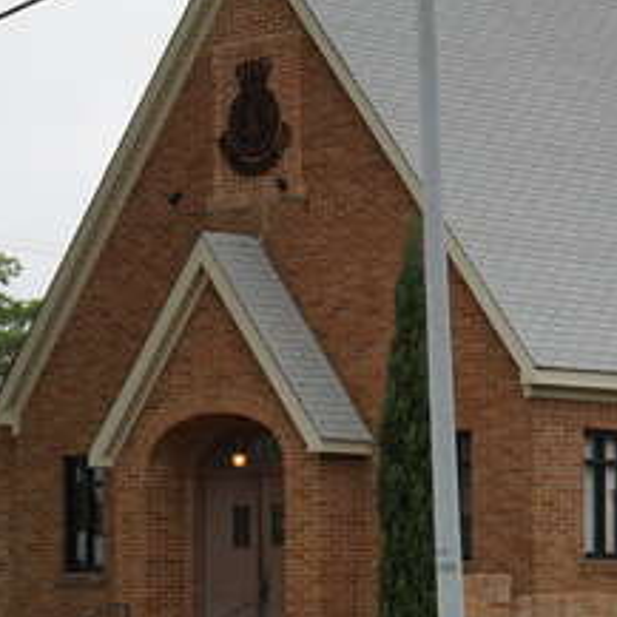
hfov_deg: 10.8
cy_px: 360
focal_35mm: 160
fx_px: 3227
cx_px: 668
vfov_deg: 10.9
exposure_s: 1/100
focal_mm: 34
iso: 100
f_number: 6.3
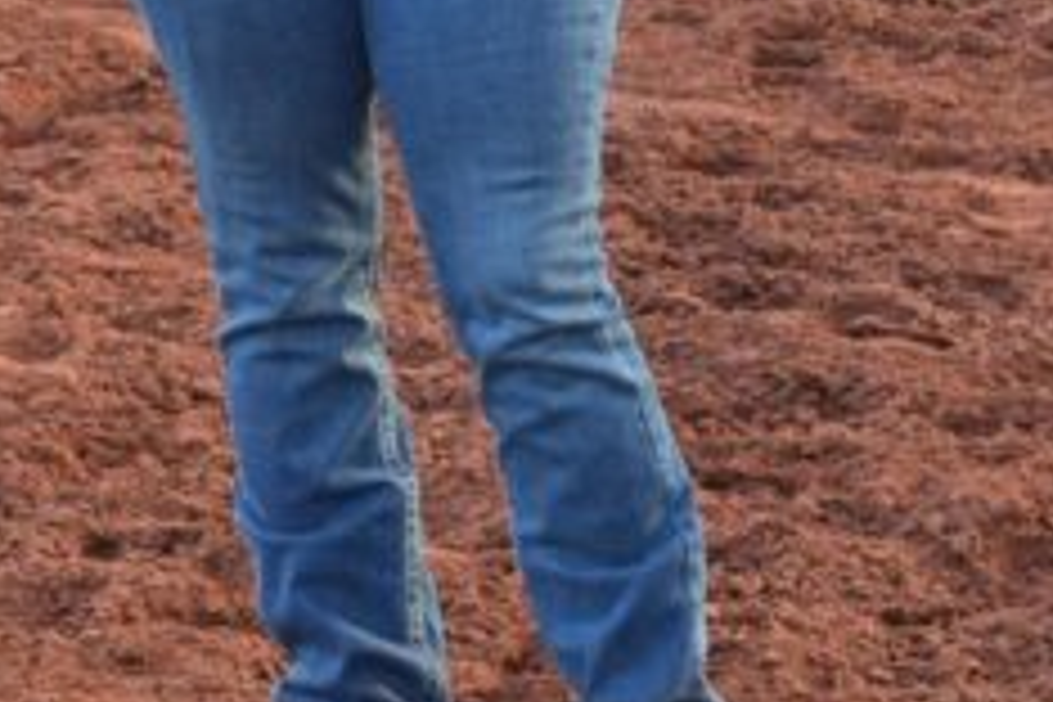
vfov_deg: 4.7
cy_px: -194
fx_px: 8453
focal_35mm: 289
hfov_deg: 7.1
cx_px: 342
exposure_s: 1/125
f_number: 5.6
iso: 400
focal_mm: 44
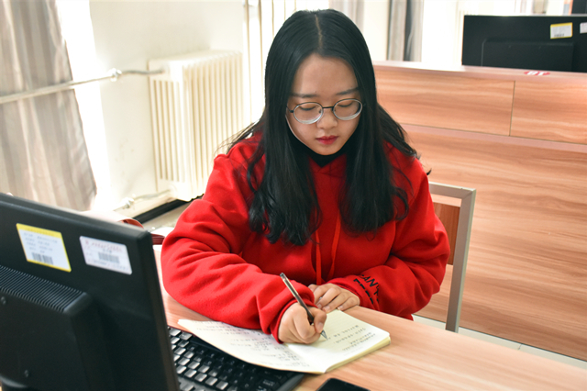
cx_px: 294
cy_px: 196
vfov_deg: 29.8
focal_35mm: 45
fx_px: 733
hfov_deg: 43.6
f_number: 5
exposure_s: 1/160
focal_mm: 30
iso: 2000
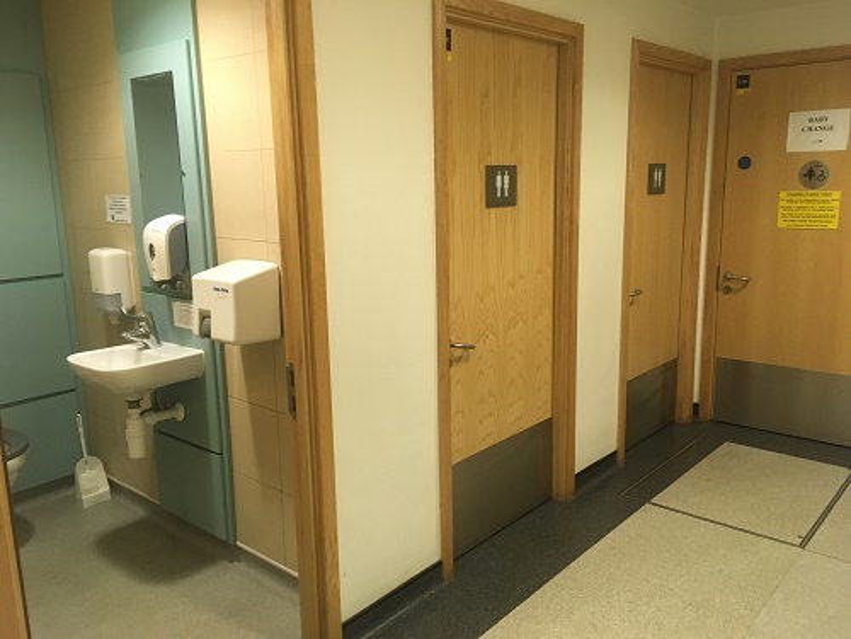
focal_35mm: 29
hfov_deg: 61.7
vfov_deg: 48.2
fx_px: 713
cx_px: 426
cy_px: 320
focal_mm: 4.15
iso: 200
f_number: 2.2
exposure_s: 1/33
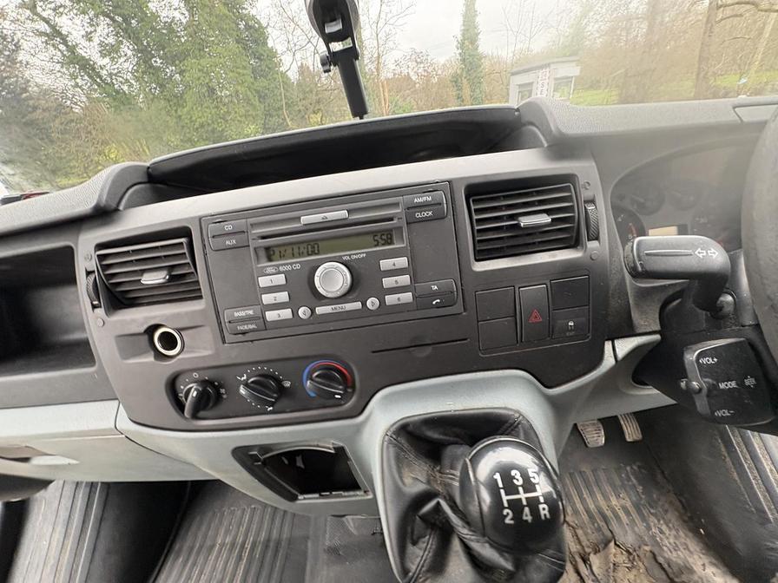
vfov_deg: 85.7
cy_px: 292
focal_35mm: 14
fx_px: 315
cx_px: 389
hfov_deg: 102.1
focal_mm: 2.22
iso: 200
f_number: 2.2
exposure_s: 1/67
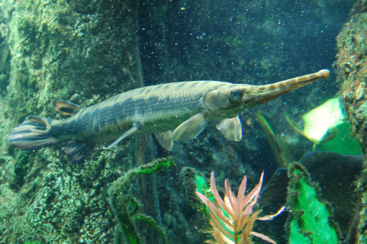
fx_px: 428
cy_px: 122
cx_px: 184
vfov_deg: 31.8
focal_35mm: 42
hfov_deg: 46.4
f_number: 4.2
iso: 720
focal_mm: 28
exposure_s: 1/30
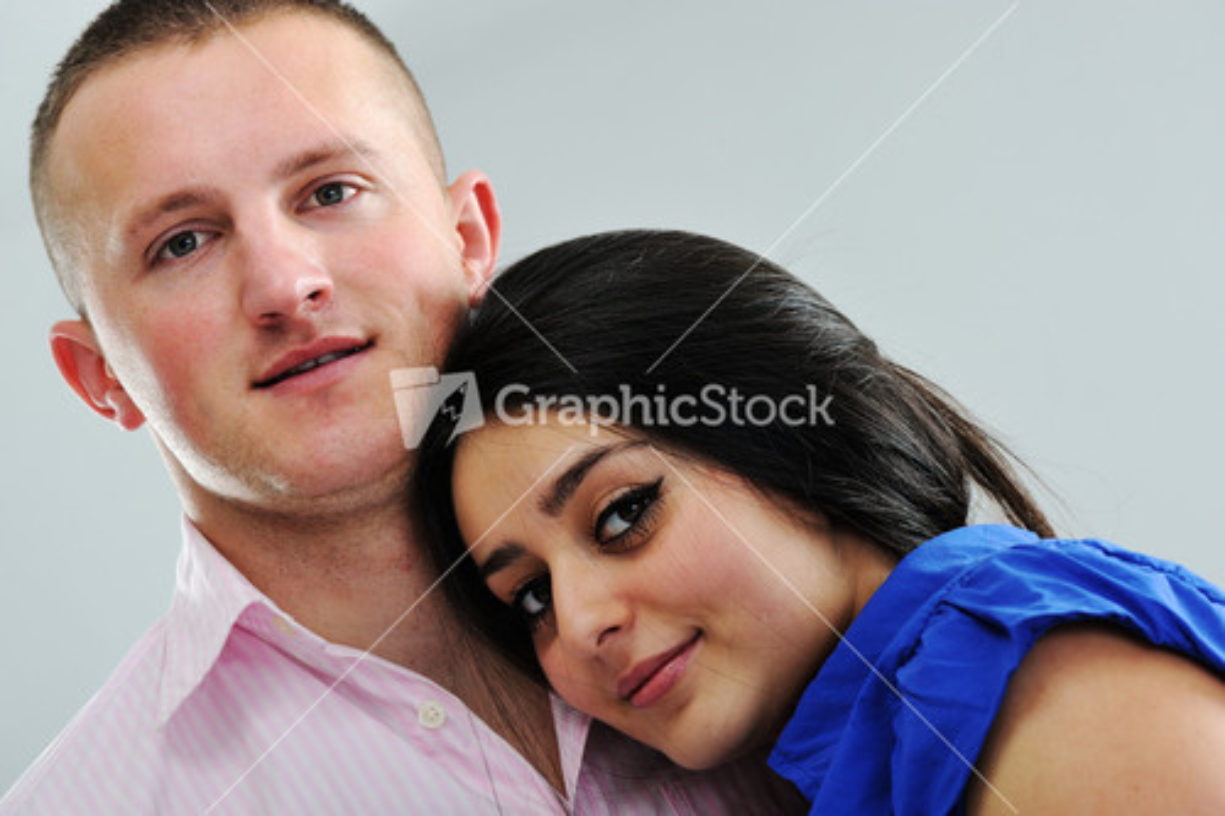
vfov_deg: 13.0
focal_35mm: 105
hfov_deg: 19.5
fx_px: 3572
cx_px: 612
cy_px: 408
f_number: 9
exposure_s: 1/160
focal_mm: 105
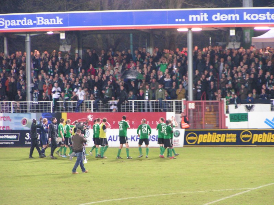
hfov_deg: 9.2
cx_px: 137
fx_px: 1710
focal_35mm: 216
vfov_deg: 6.9
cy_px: 102
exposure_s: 1/15
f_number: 3.5
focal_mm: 33
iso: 200
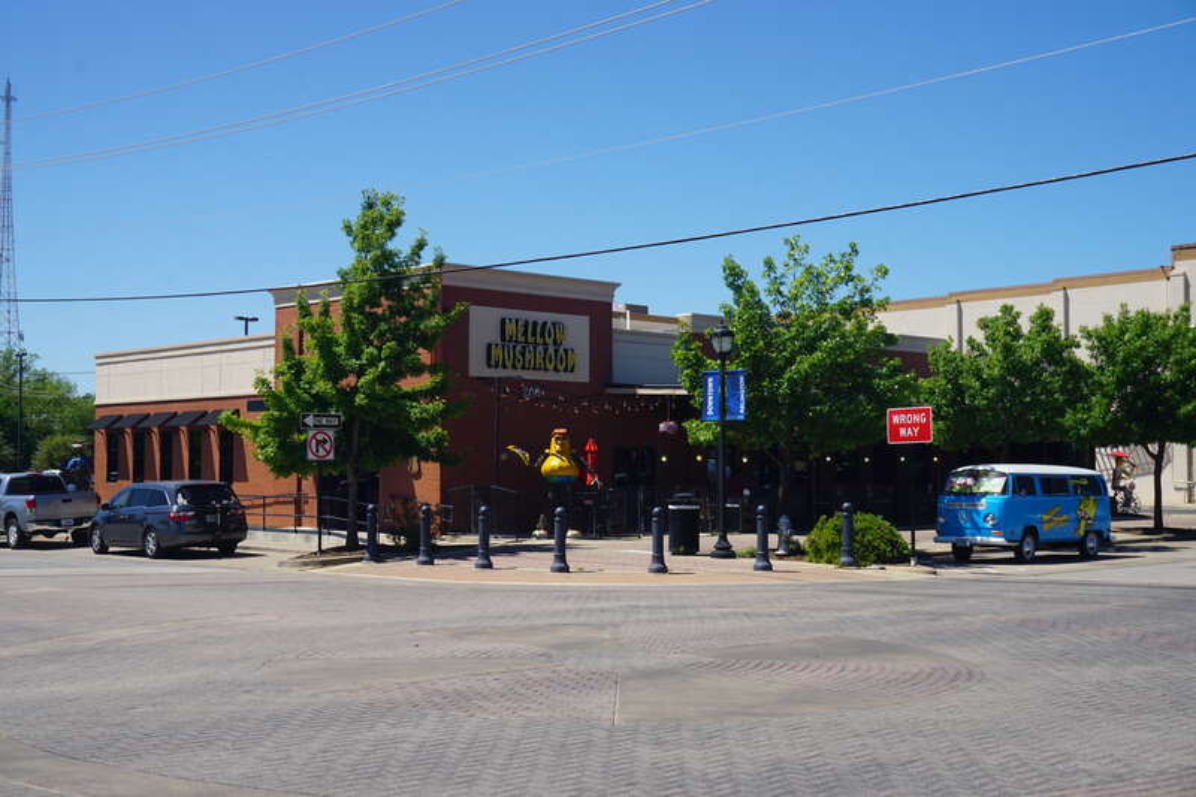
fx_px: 1445
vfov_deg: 30.8
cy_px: 398
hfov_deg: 45.0
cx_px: 598
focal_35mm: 44
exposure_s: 1/160
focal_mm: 29
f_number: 11
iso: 100
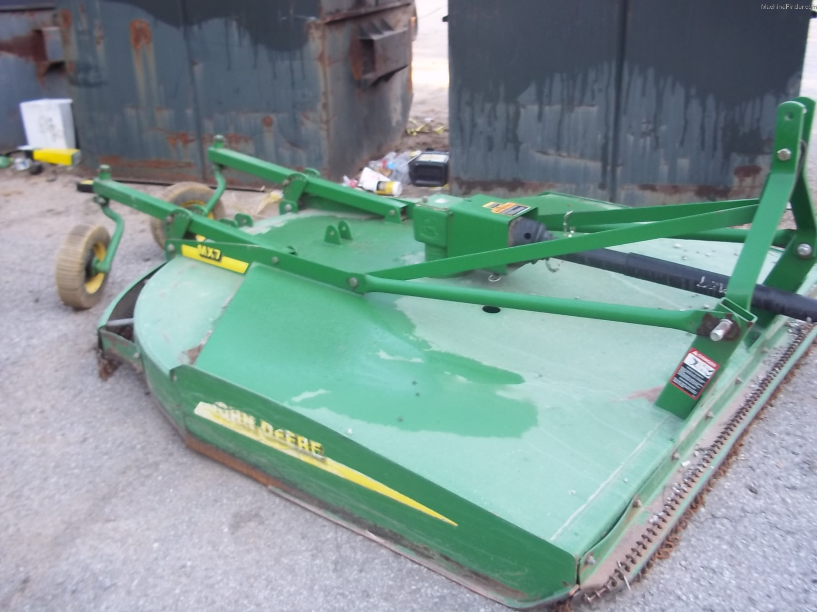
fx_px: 850
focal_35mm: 36
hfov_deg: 51.4
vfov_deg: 39.7
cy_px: 306
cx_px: 408
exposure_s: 1/60
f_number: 3.1
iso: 80
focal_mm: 6.5
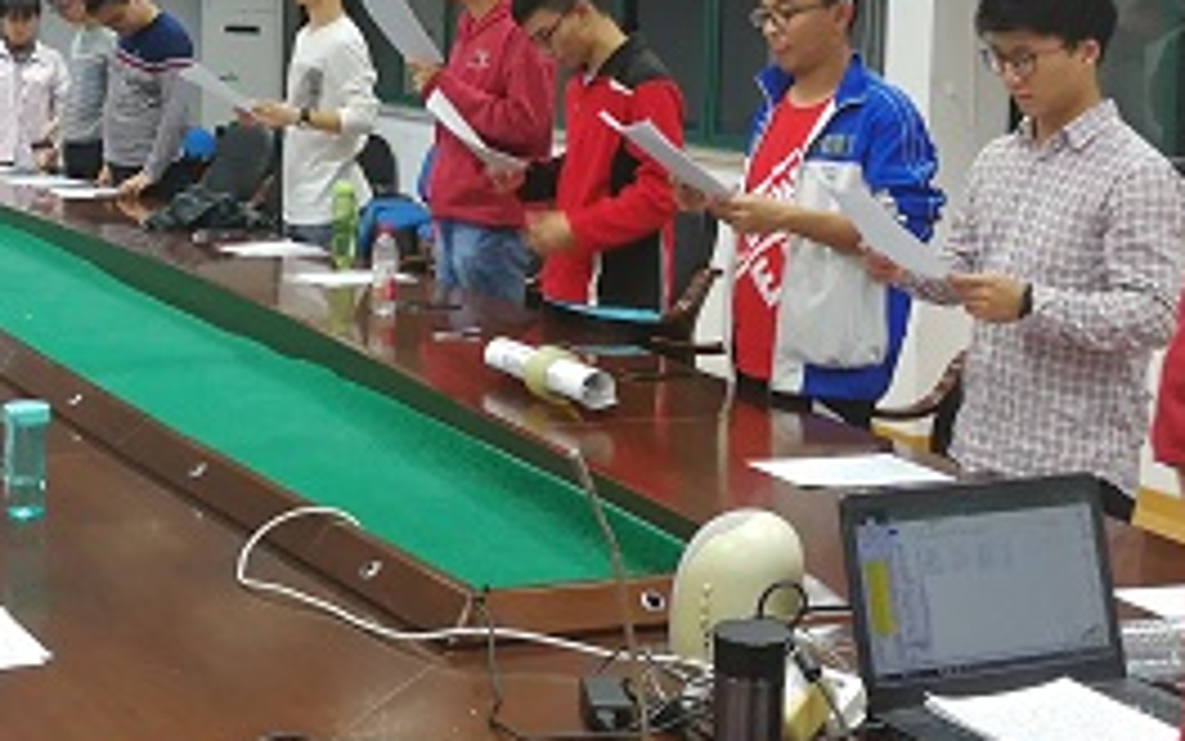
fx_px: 2099
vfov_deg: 19.8
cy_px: 153
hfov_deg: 31.2
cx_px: 377
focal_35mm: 65
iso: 250
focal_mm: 3.95
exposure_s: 1/33.3
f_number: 2.2
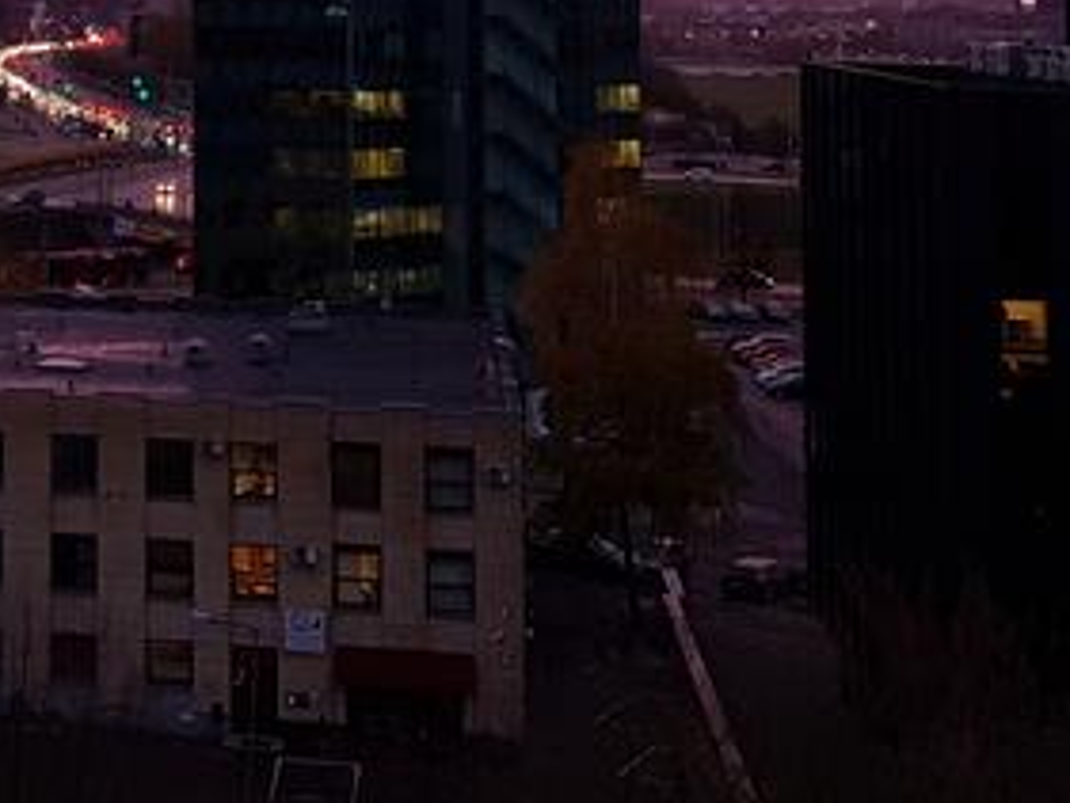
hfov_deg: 25.0
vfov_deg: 19.1
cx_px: -15
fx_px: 2288
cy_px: -91
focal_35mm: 74
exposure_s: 1/60
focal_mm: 4.2
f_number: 1.7
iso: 80
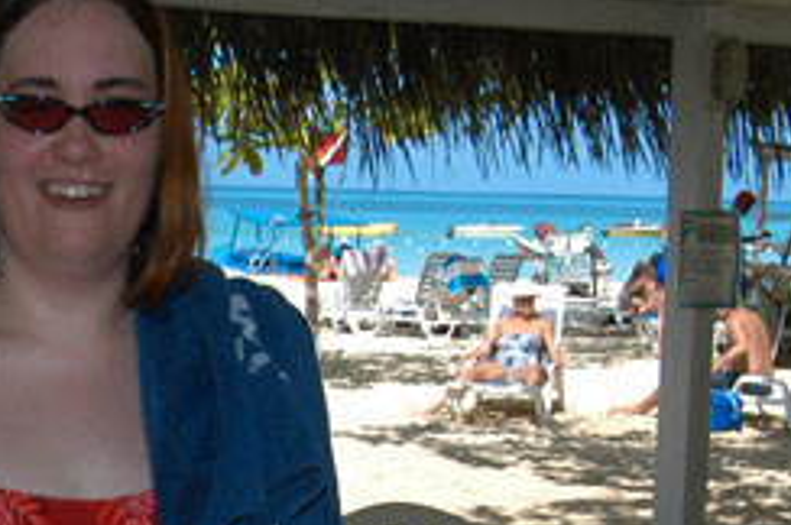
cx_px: 96
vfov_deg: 13.4
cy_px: 544
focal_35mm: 100
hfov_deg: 20.1
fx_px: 2194
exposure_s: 1/180
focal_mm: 24
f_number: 10
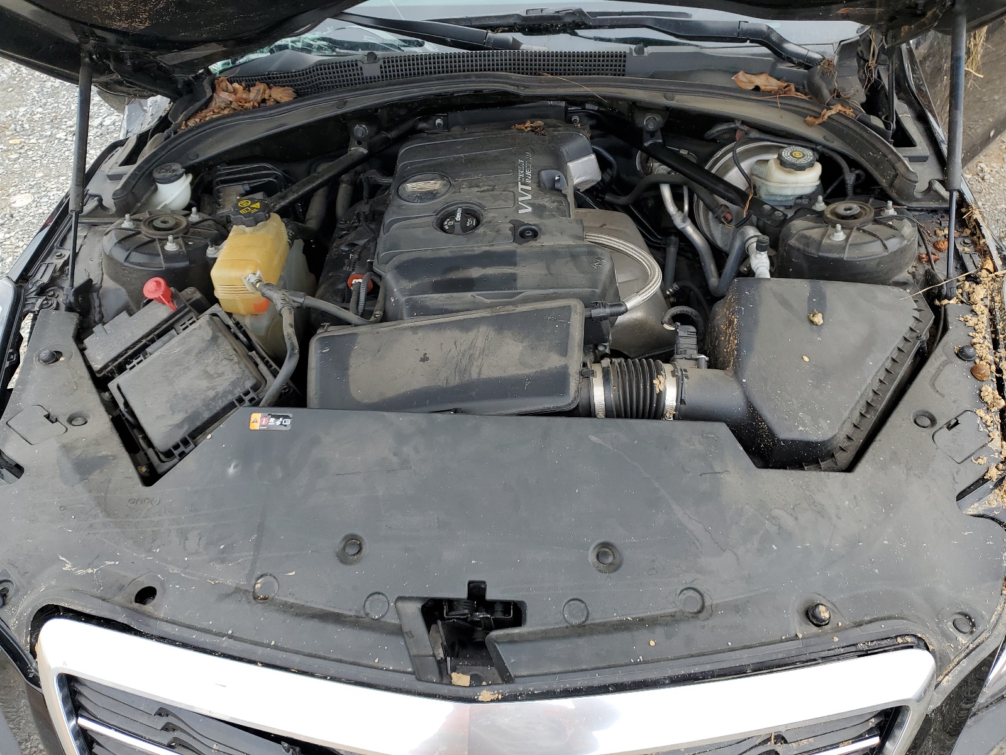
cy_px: 378
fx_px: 756
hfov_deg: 67.3
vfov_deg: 53.1
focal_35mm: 26
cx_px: 503
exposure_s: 1/476
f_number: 1.5
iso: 50
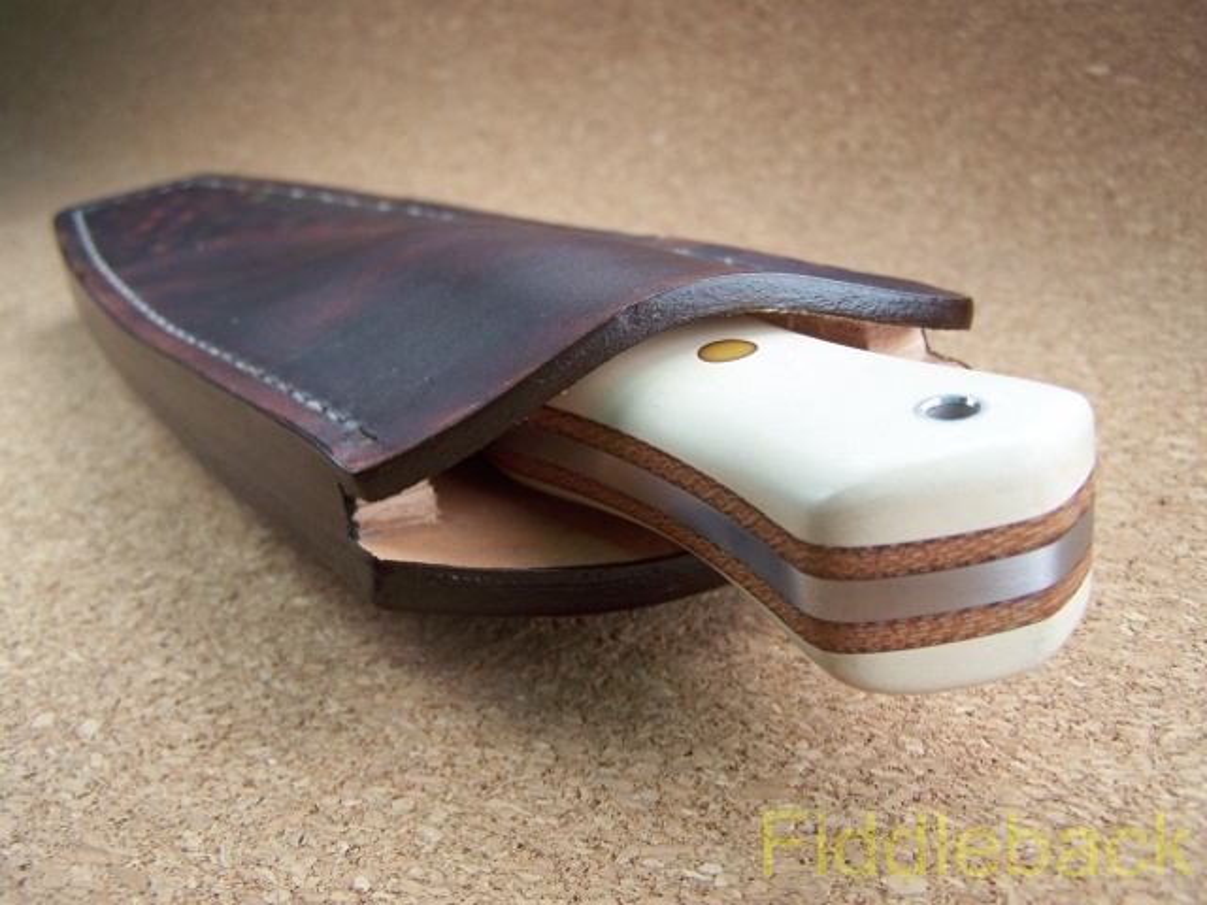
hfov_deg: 49.0
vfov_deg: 37.7
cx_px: 604
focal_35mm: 38
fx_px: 1325
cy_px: 452
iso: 80
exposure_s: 1/180
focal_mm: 6.3
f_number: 2.8
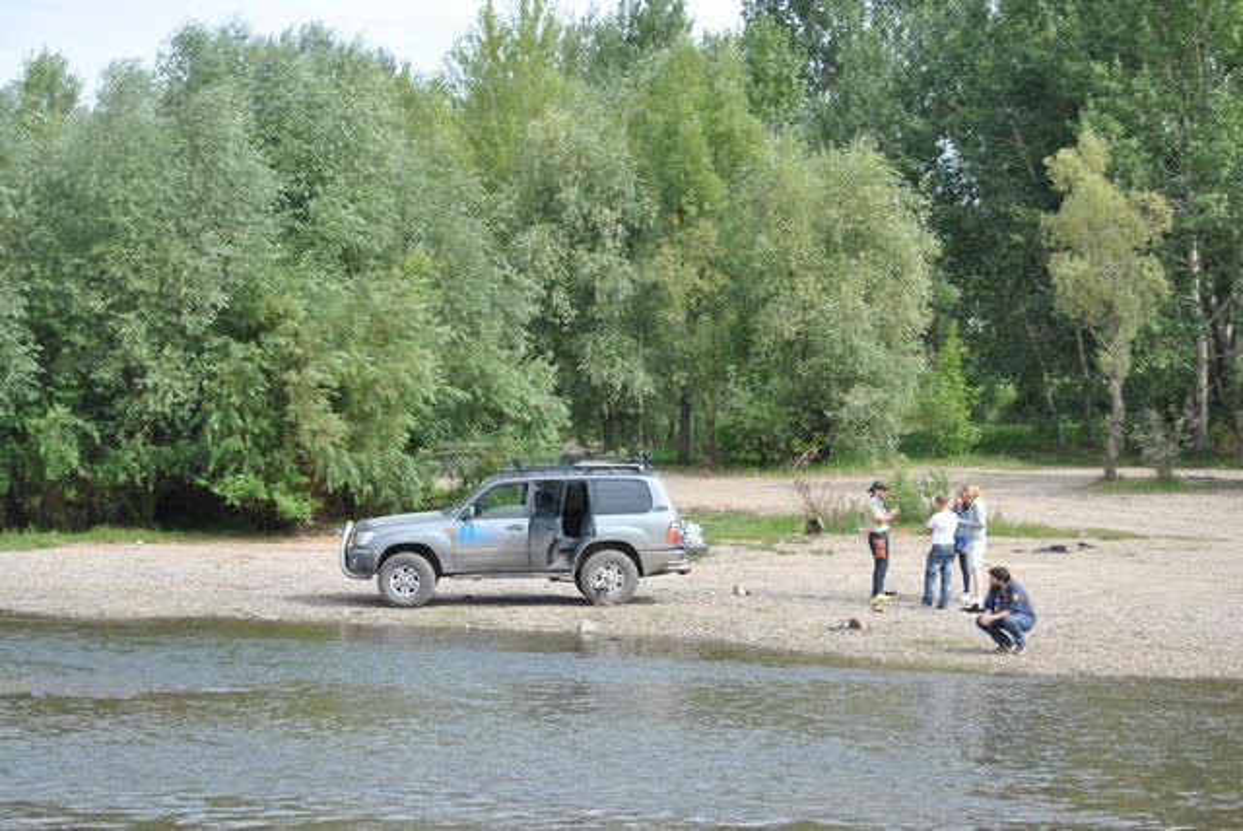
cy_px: 416
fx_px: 2696
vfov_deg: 17.5
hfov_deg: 26.0
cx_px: 622
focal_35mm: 78
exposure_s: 1/160
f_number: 6.3
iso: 100
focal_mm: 52
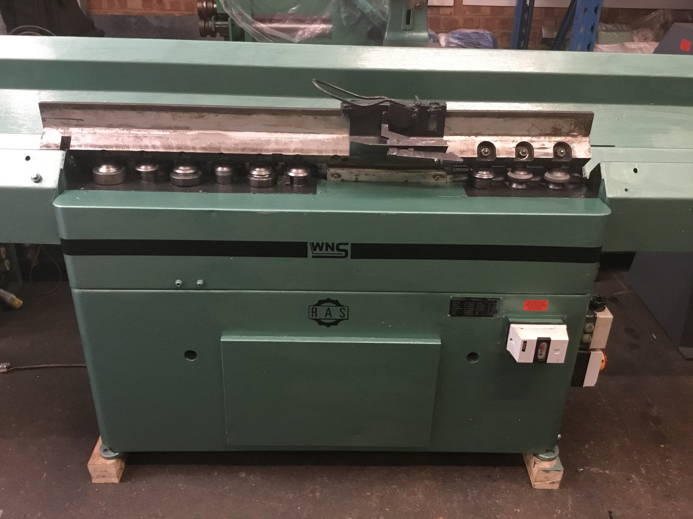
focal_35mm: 31
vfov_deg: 45.4
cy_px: 260
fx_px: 621
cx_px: 346
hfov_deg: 58.4
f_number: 2.4
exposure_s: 1/25
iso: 200
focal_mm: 3.3
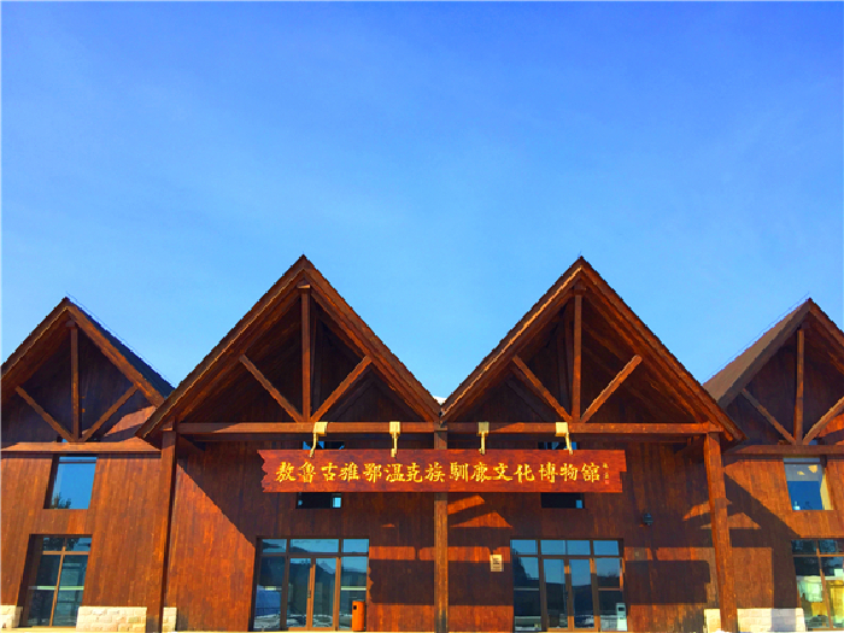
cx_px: 422
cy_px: 316
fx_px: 707
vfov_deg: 48.2
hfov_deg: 61.7
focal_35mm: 29
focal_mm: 4.15
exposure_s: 1/1412
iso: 32
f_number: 2.2
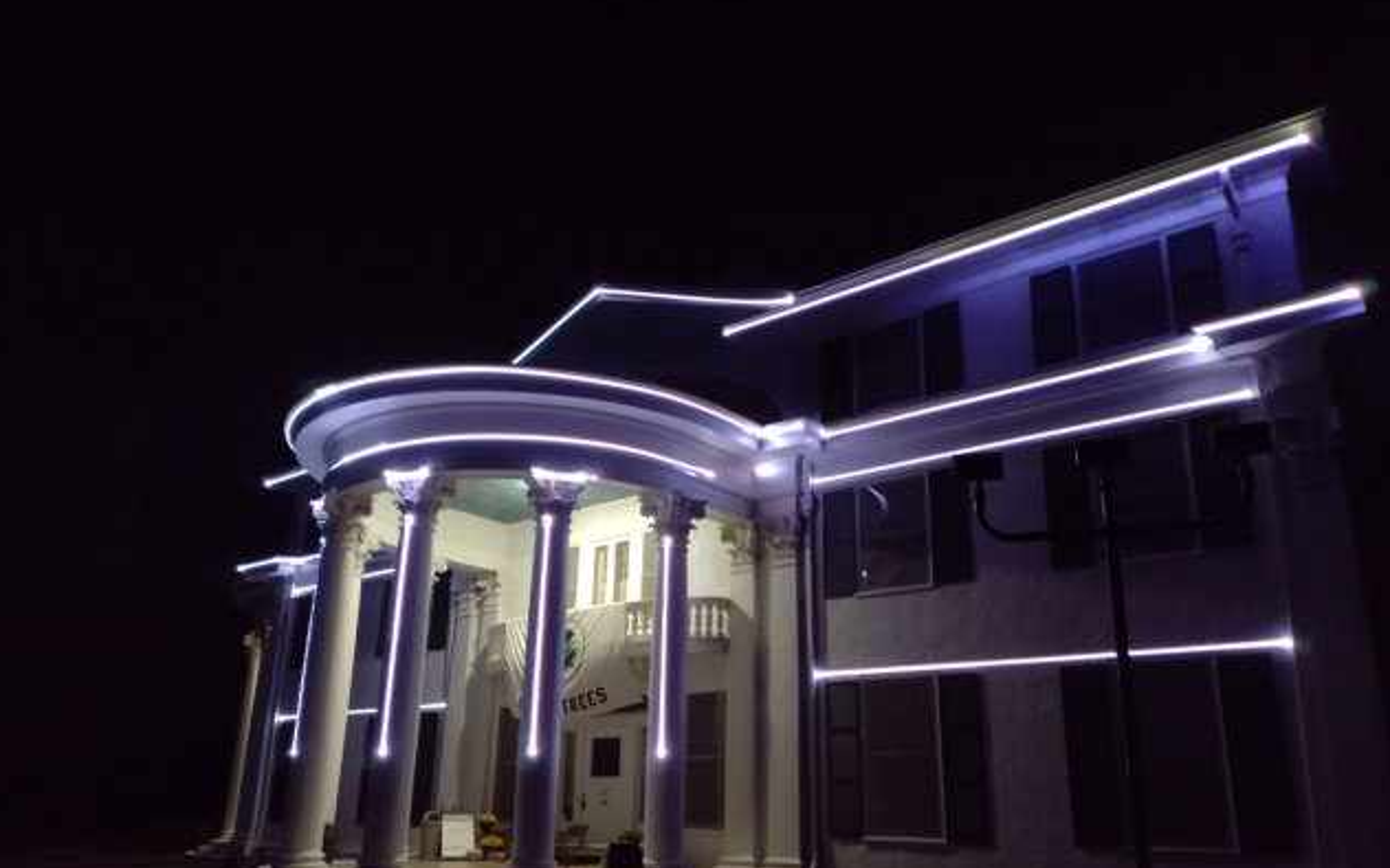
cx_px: 695
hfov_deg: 64.6
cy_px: 512
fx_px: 1099
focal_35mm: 29
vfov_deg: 43.0
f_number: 1.7
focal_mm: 4.71
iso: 1003
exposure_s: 1/17
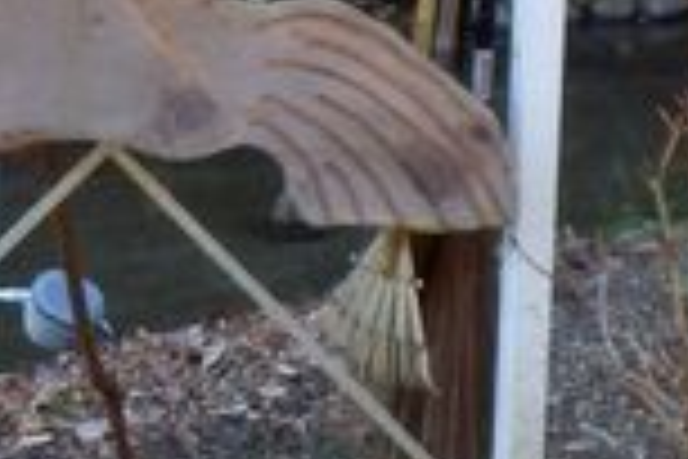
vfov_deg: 9.1
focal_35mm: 147
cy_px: -248
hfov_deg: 13.6
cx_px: -112
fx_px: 2809
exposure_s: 1/50
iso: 80
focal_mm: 4.8
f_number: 3.3
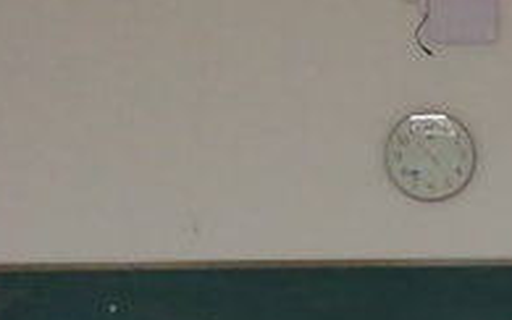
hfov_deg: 14.3
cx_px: 670
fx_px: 1954
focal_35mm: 140
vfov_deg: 9.1
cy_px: 525
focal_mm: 3.62
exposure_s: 1/33.3
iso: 250
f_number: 1.8
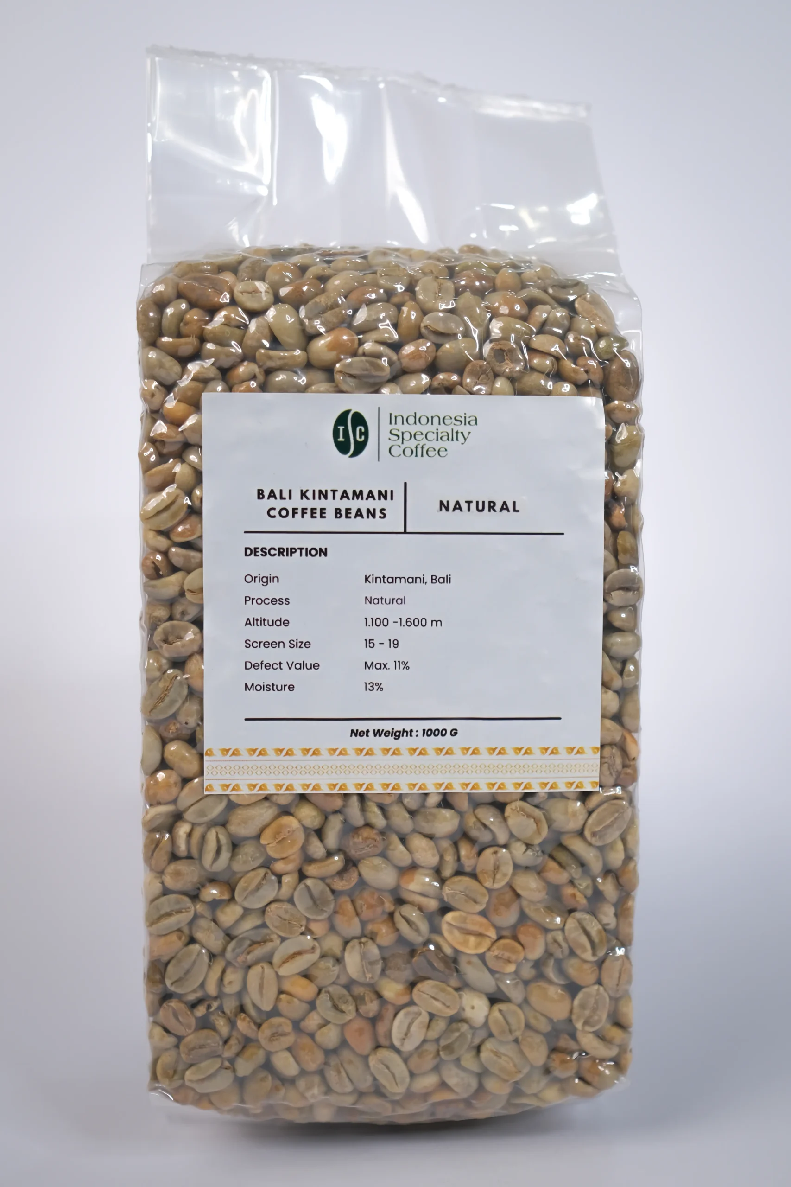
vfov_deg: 54.4
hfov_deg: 37.9
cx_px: 396
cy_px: 594
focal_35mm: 35
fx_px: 1153
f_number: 3.2
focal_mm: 23
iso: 250
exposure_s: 1/160
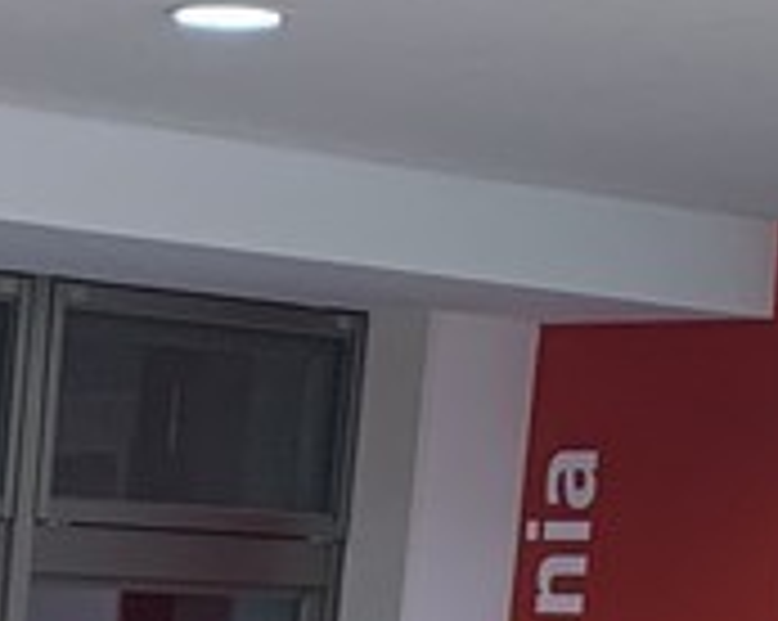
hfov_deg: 10.3
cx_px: -639
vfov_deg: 8.0
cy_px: 1562
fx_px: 4048
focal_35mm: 176
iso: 80
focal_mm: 4.25
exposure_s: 1/100
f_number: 1.8
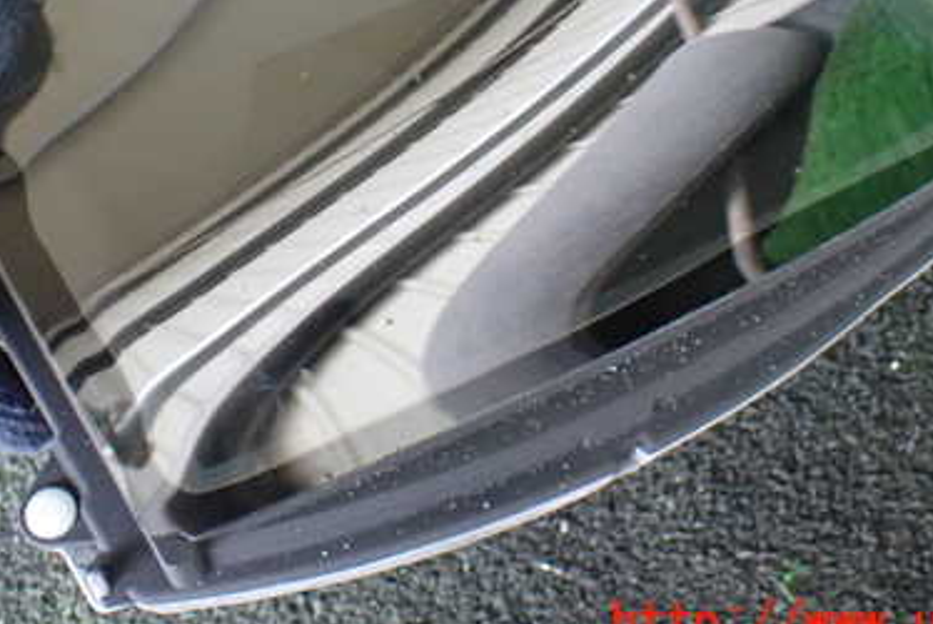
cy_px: 95
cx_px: 427
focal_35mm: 50
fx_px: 1297
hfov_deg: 39.5
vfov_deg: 26.4
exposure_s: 1/30
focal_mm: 5.4
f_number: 2.3
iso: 800
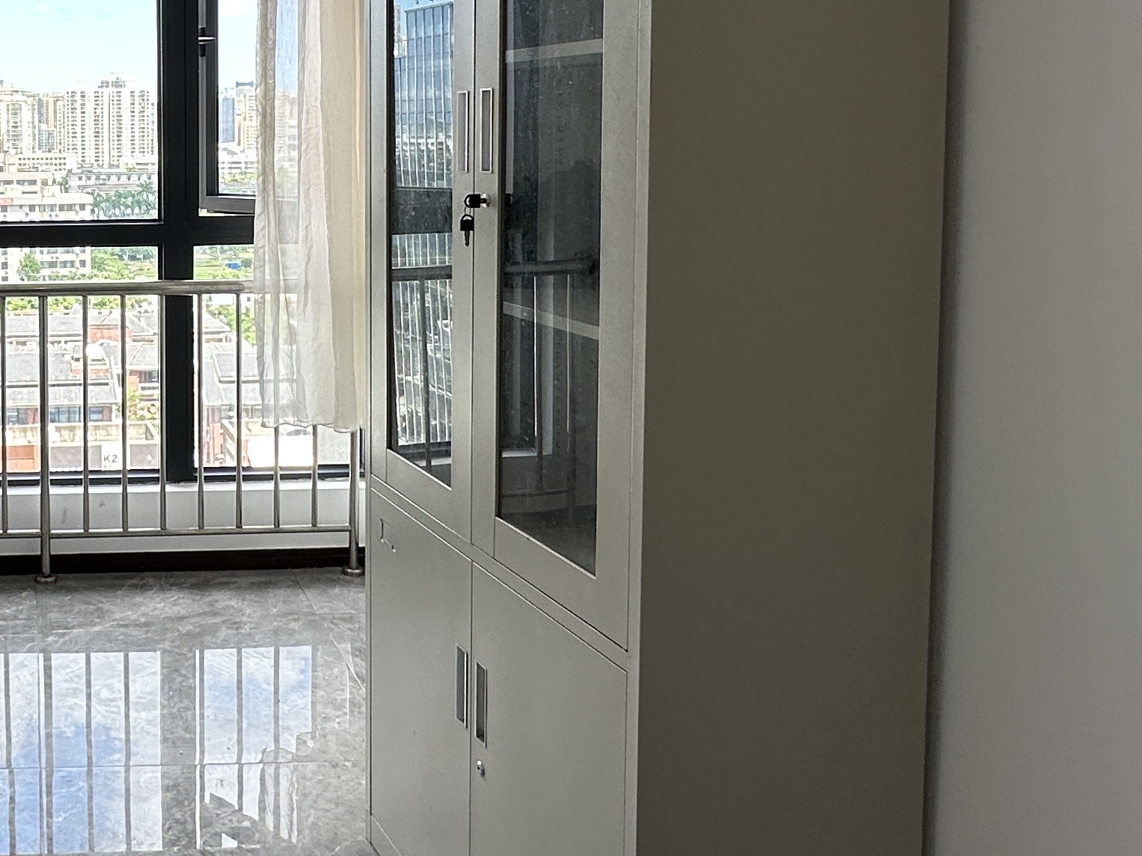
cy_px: 207
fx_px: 1220
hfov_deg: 44.2
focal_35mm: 37
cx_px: 50
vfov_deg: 37.6
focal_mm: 2.22
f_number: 2.2
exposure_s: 1/99
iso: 40
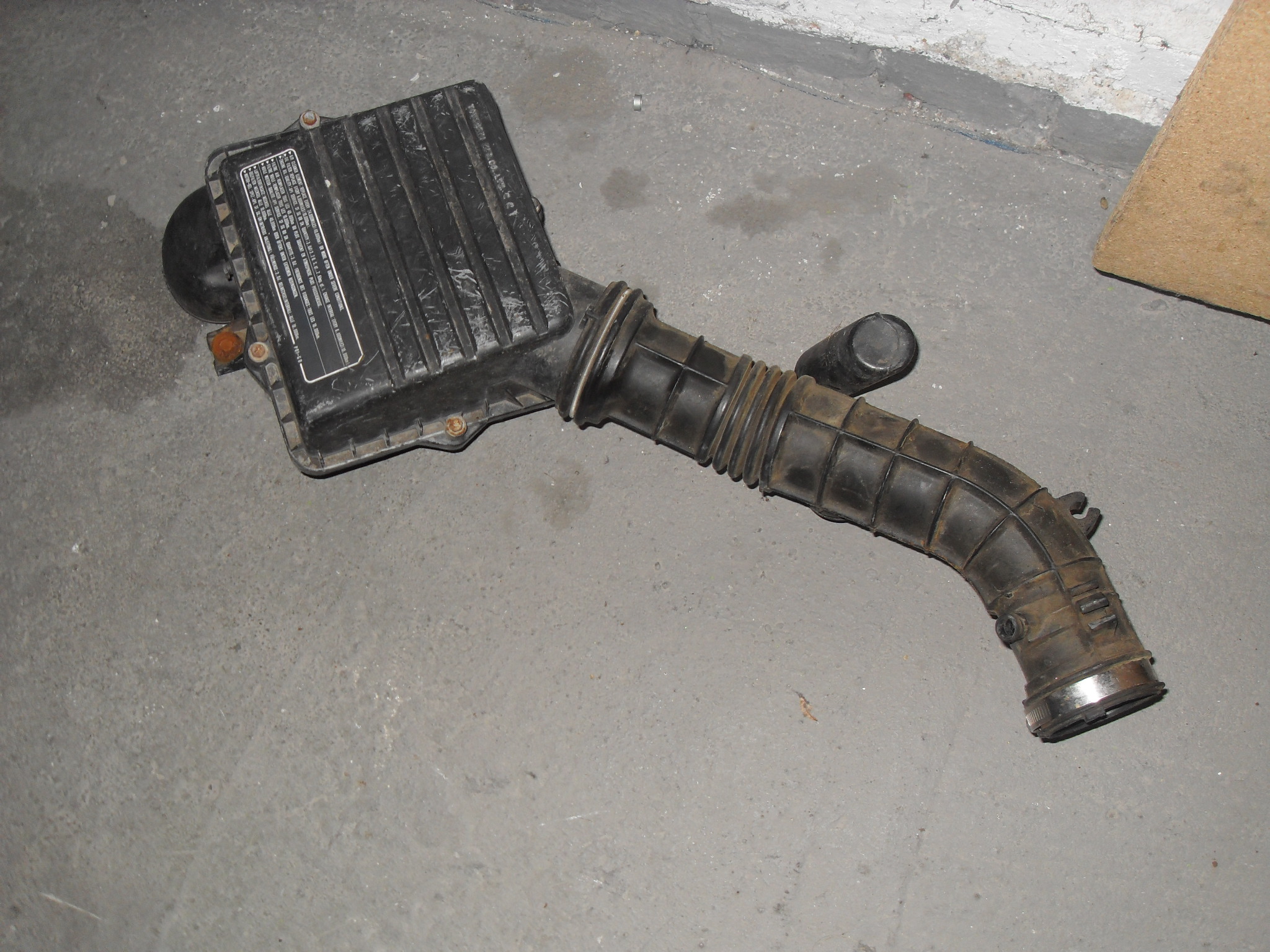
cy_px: 476
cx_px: 635
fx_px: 1284
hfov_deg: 52.6
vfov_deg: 40.7
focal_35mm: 35
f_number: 2.8
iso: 100
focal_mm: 6.3
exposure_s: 1/45
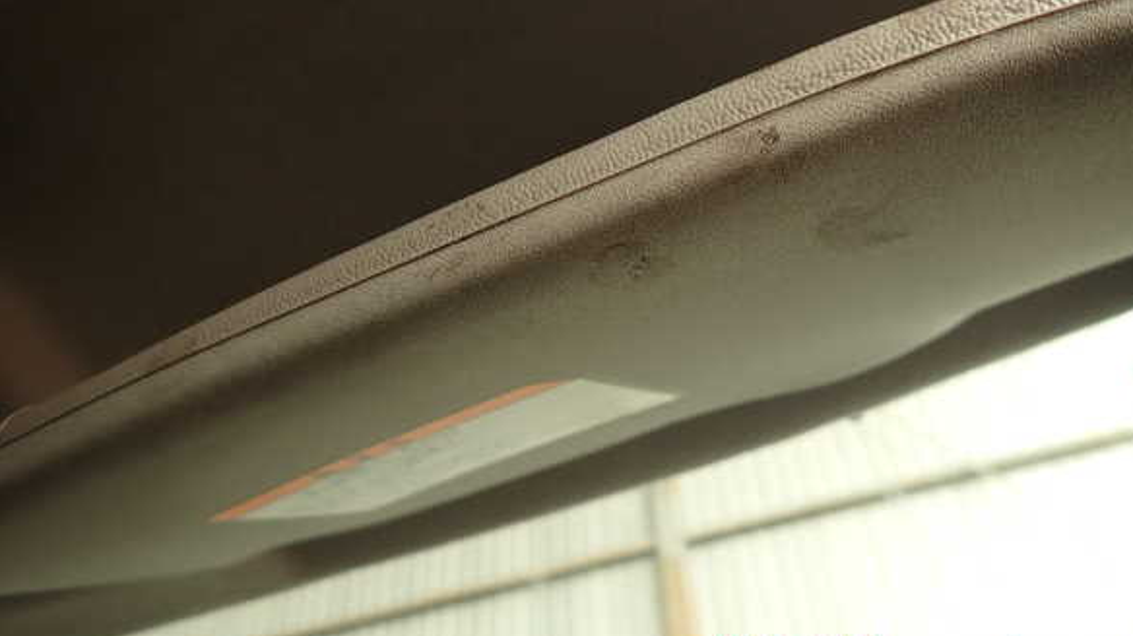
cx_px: 580
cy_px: 248
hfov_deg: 67.9
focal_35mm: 28
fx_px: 841
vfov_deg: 41.2
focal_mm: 4.5
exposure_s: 1/80
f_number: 2
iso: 100
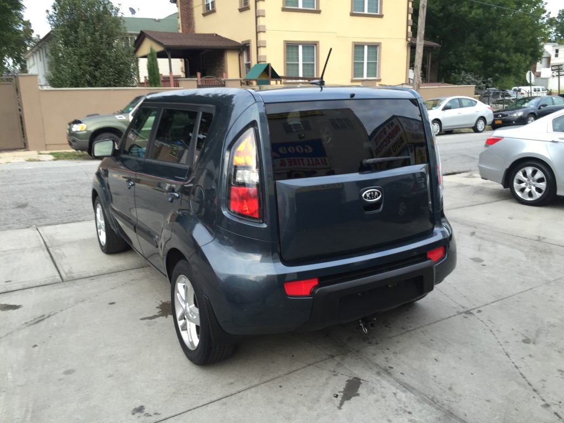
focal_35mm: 29
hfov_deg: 61.7
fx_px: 472
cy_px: 212
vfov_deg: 48.2
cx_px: 282
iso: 50
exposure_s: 1/120
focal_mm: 4.15
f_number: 2.2
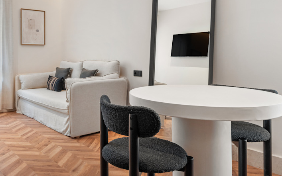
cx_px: 85
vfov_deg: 39.7
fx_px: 238
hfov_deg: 59.2
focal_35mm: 31
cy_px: 48
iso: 320
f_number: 9
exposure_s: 1/4
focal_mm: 21
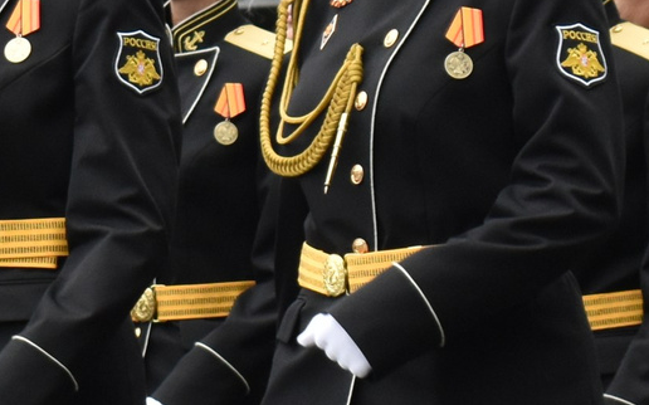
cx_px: -170
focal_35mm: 418
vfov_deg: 3.1
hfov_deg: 5.0
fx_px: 7382
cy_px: 274
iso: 800
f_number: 5.6
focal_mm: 55
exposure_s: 1/800
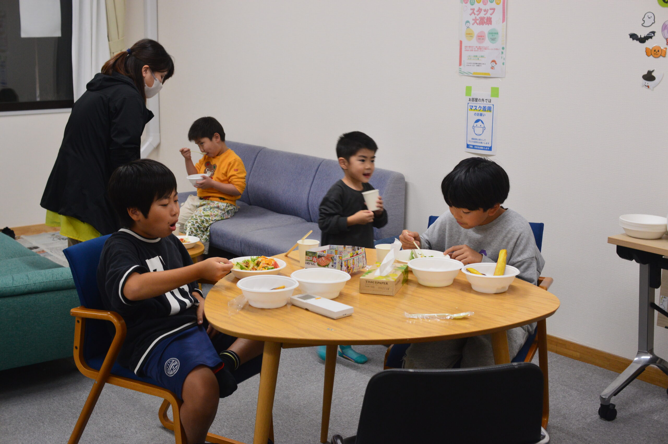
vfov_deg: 29.8
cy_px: 222
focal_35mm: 45
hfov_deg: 43.6
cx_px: 334
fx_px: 834
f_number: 6.3
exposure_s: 1/60
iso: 800
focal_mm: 30
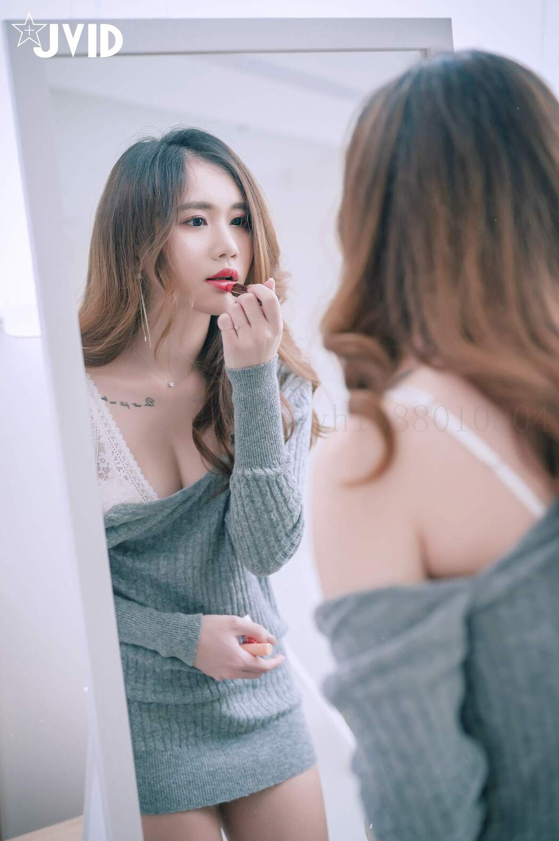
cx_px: 280
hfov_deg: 26.9
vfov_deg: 39.6
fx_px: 1167
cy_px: 420
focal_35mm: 50
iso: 320
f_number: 2.5
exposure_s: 1/100
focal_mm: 50
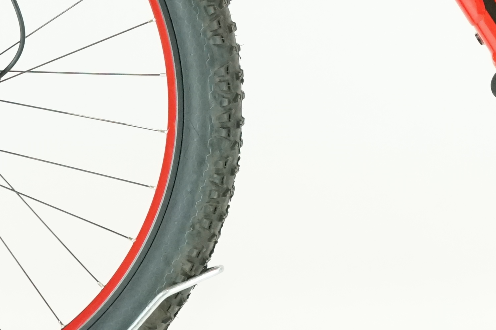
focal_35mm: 205
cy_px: -139
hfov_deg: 10.0
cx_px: 505
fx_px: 2824
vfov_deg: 6.6
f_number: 5.6
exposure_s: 1/200
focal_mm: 51
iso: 2500
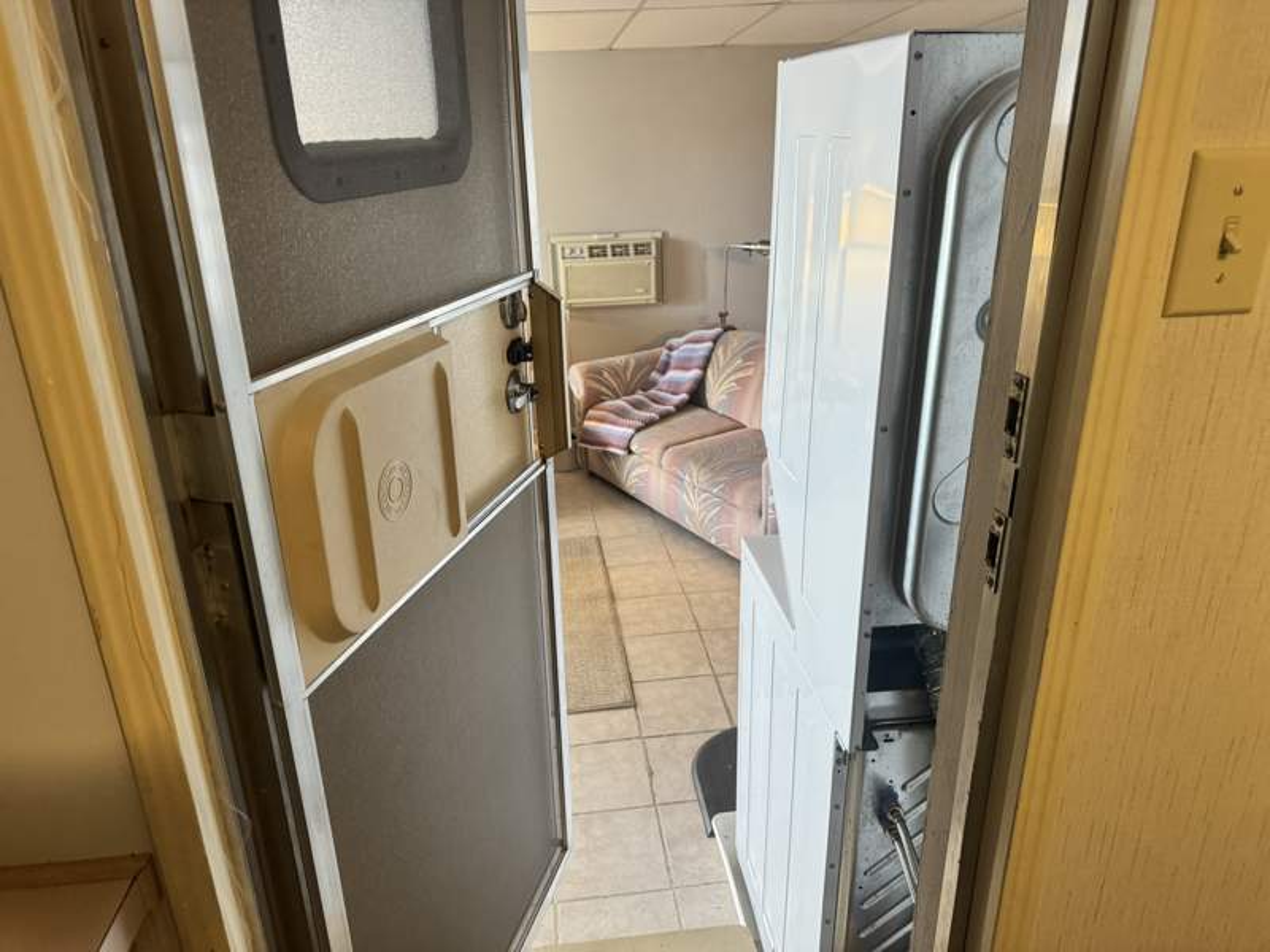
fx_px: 881
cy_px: 476
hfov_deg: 71.6
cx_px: 635
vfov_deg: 56.8
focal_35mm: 24
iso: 250
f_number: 1.78
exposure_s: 1/60
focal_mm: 6.76
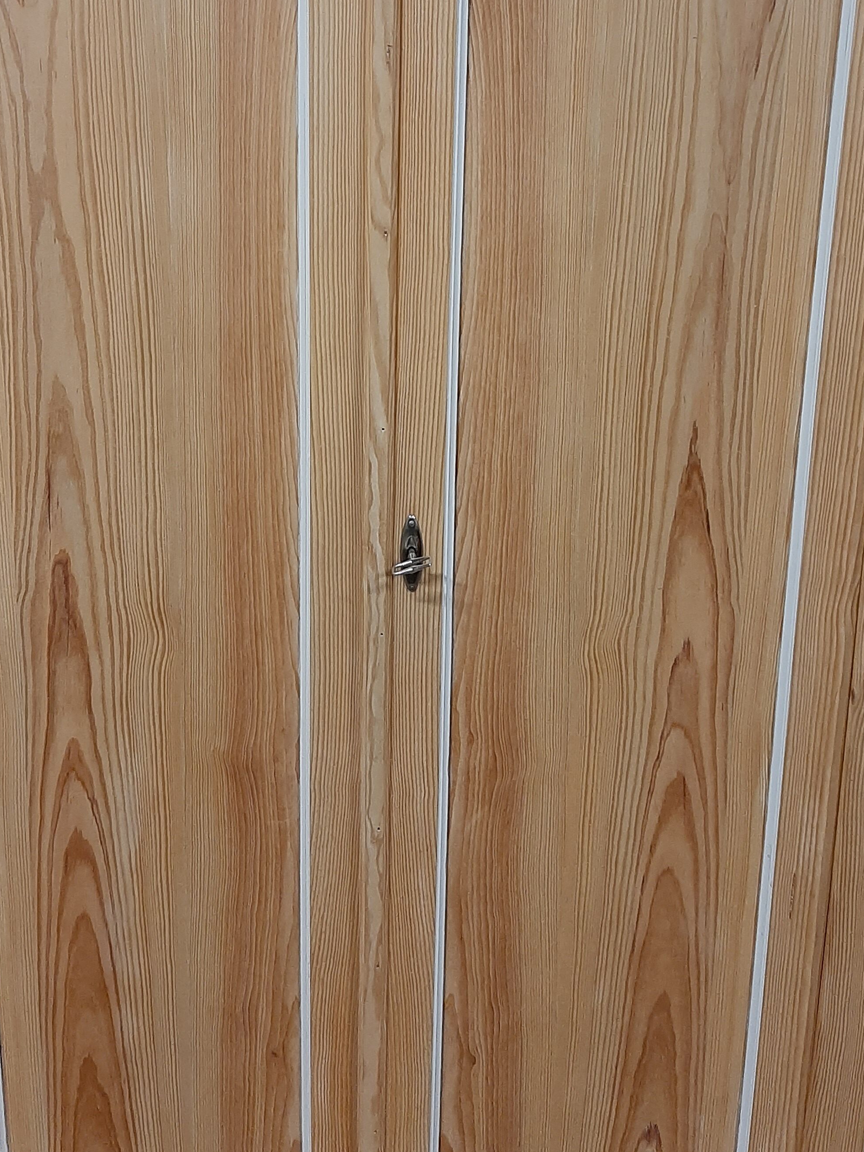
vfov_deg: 45.7
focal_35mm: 40
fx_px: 1331
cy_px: 335
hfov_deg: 35.9
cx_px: 378
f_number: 1.7
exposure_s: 1/50
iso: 200
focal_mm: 3.93
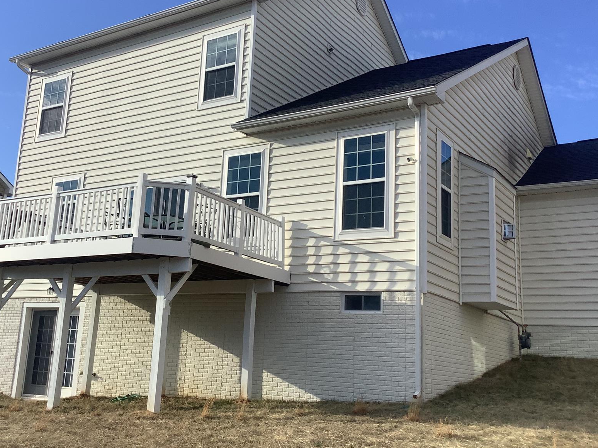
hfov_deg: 45.5
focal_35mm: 41
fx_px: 708
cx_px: 240
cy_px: 207
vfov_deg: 35.1
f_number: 2.4
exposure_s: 1/1335
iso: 25
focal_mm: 3.3
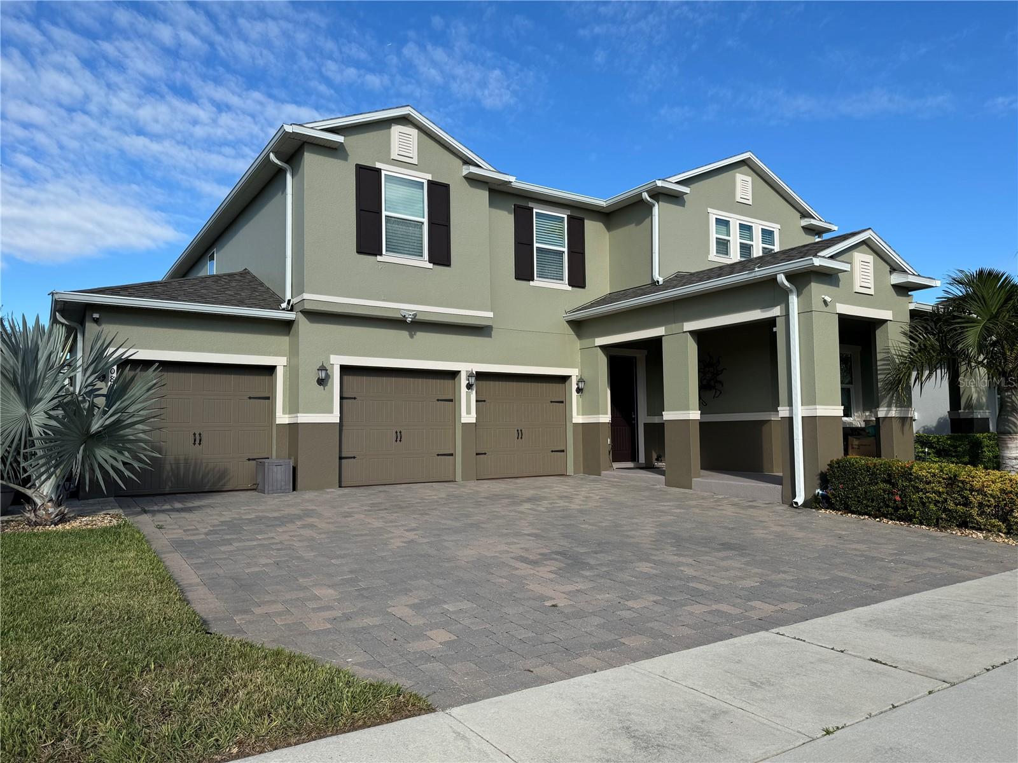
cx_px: 509
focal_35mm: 24
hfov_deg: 71.6
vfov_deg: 56.8
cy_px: 382
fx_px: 706
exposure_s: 1/3802
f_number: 1.78
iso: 80
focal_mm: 6.76
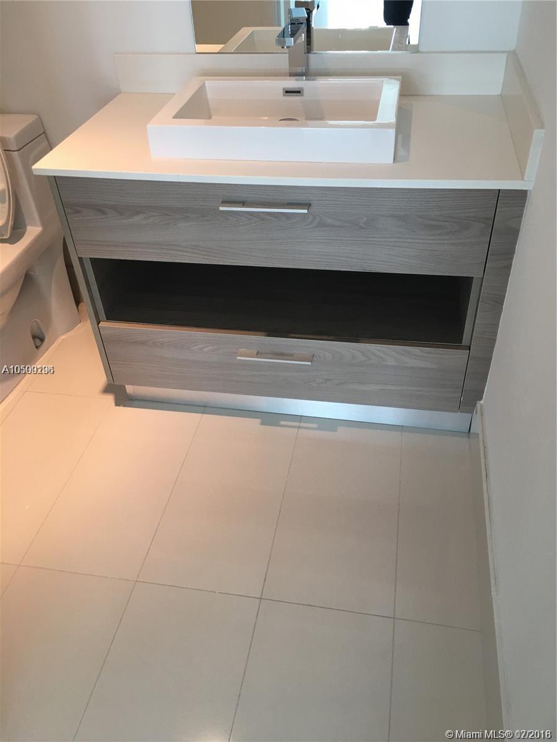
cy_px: 371
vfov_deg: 61.7
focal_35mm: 29
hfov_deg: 48.2
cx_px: 278
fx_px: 622
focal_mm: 4.15
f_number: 2.2
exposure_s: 1/15
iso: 25
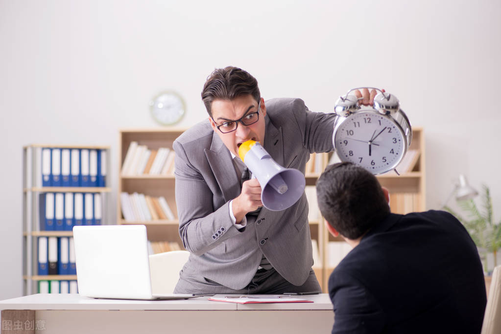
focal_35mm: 105
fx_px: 1462
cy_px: 167
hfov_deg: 19.4
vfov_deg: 13.1
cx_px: 250
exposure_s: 1/100
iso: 160
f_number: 4
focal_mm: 105
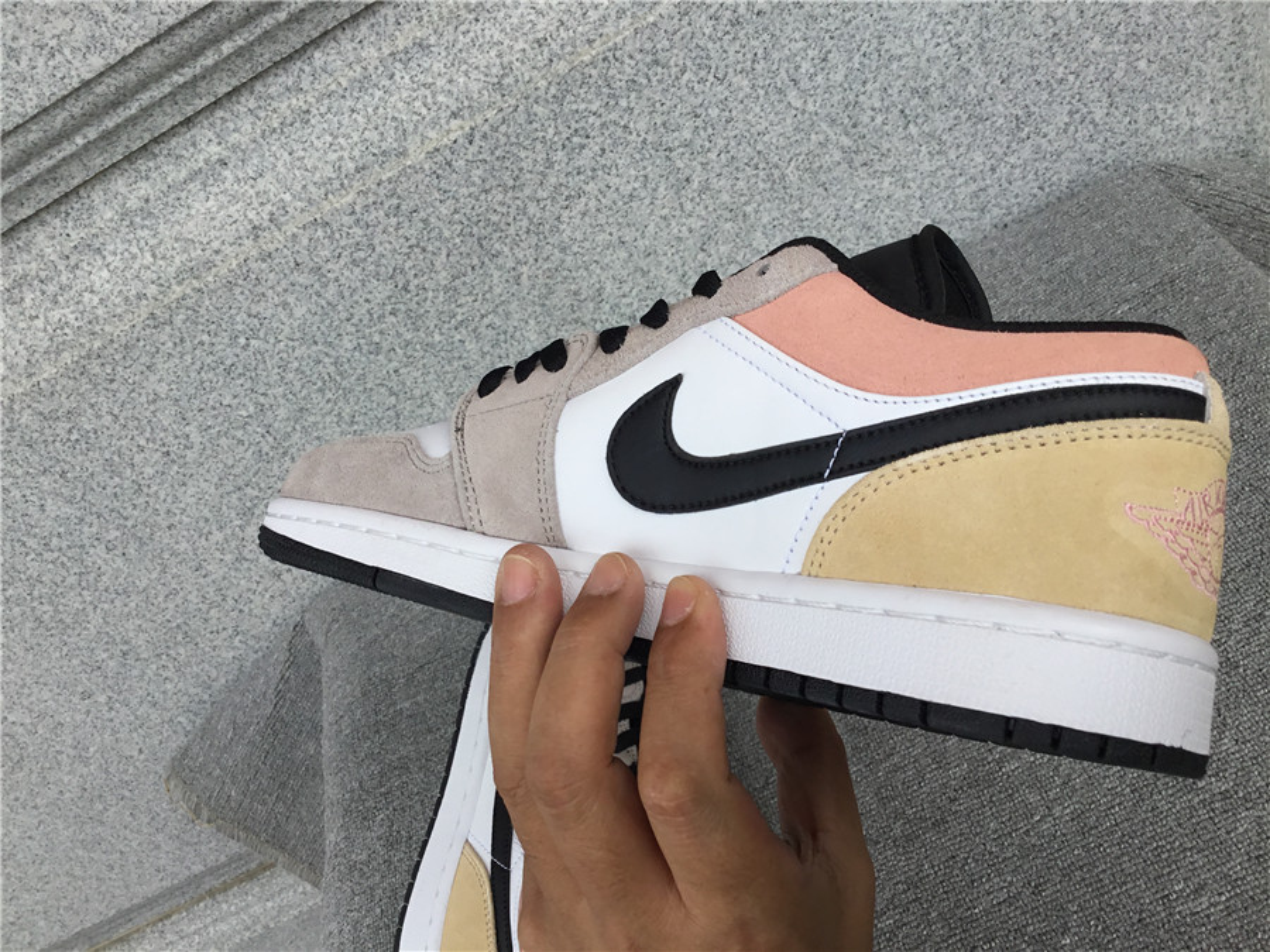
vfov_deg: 45.4
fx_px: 1137
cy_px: 476
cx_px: 635
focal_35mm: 31
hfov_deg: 58.4
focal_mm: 3.3
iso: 25
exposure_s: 1/586
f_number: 2.4
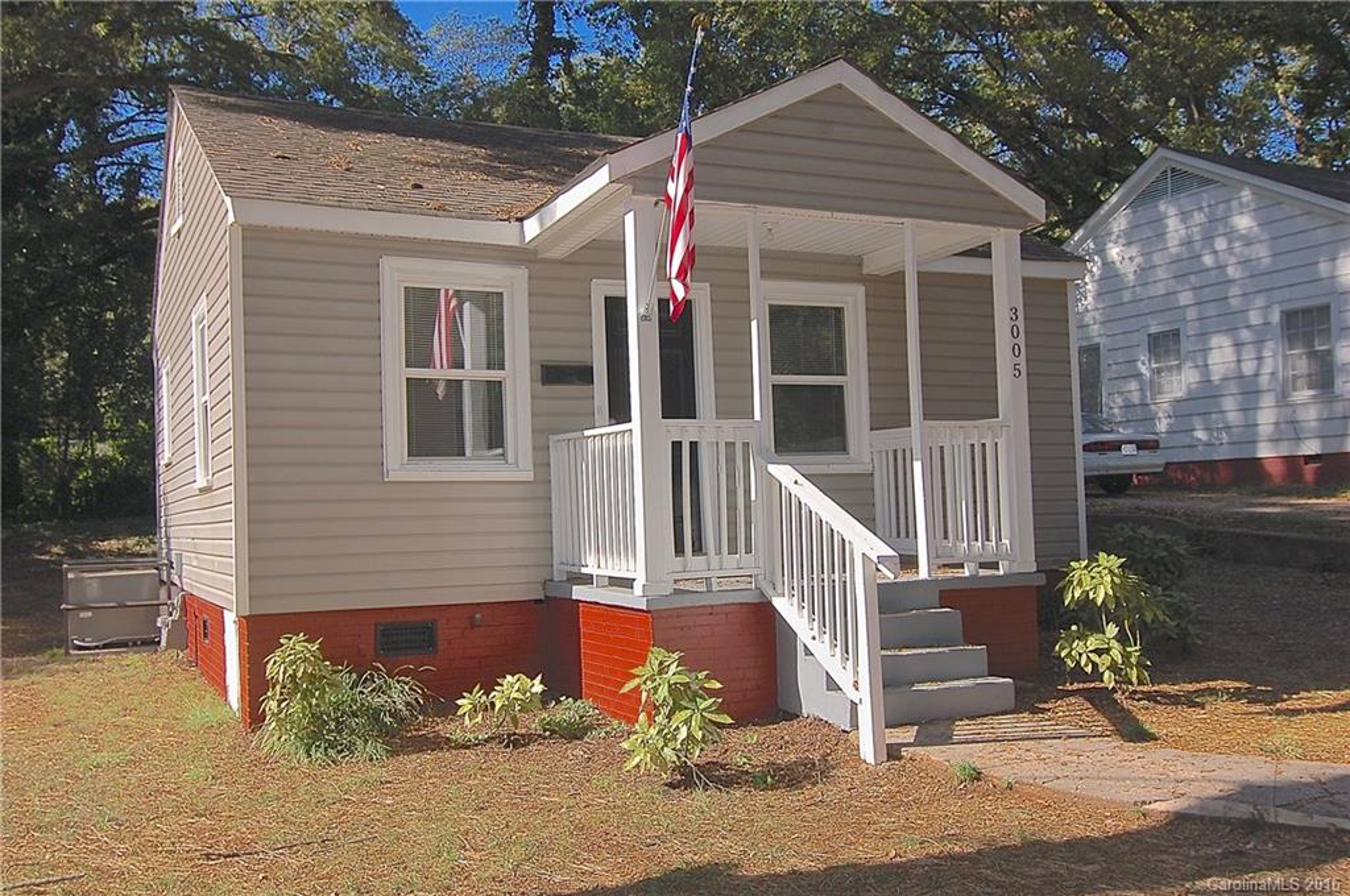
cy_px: 448
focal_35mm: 33
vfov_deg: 39.9
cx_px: 675
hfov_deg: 57.3
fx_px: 1236
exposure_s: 1/320
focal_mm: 22
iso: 200
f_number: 9
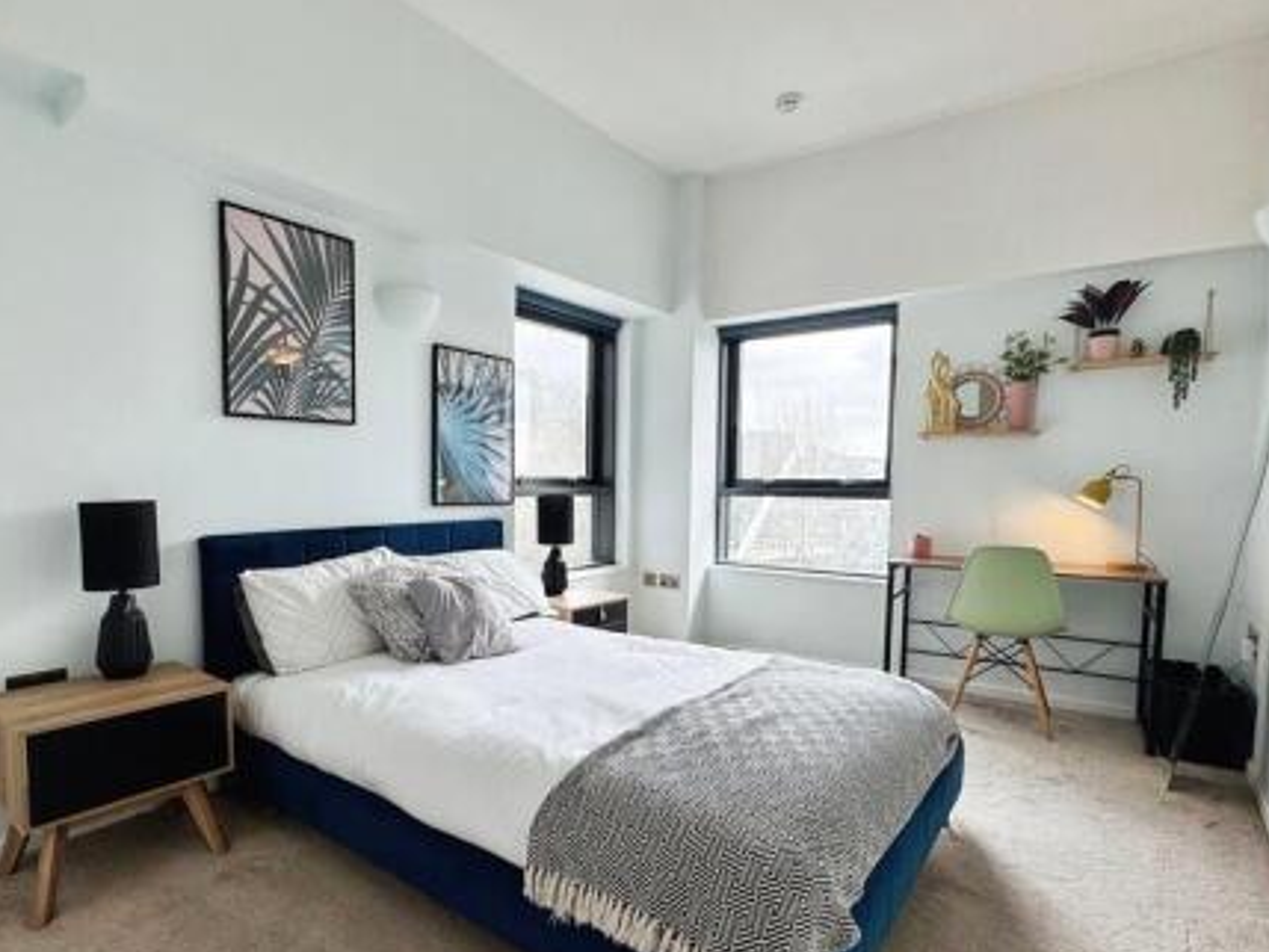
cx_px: 549
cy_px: 525
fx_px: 697
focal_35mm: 19
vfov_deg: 68.5
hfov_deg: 84.2
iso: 40
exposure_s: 1/100
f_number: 2.2
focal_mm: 2.22
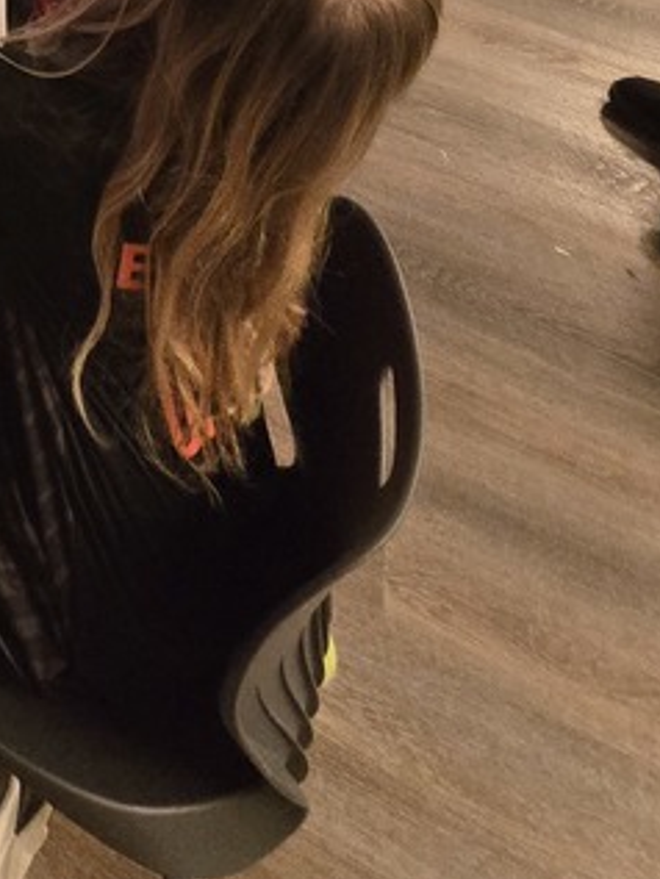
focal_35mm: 42
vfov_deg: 27.2
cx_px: -383
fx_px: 1067
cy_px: -499
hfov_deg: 24.6
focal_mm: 2.2
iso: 400
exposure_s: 1/60
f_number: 2.2
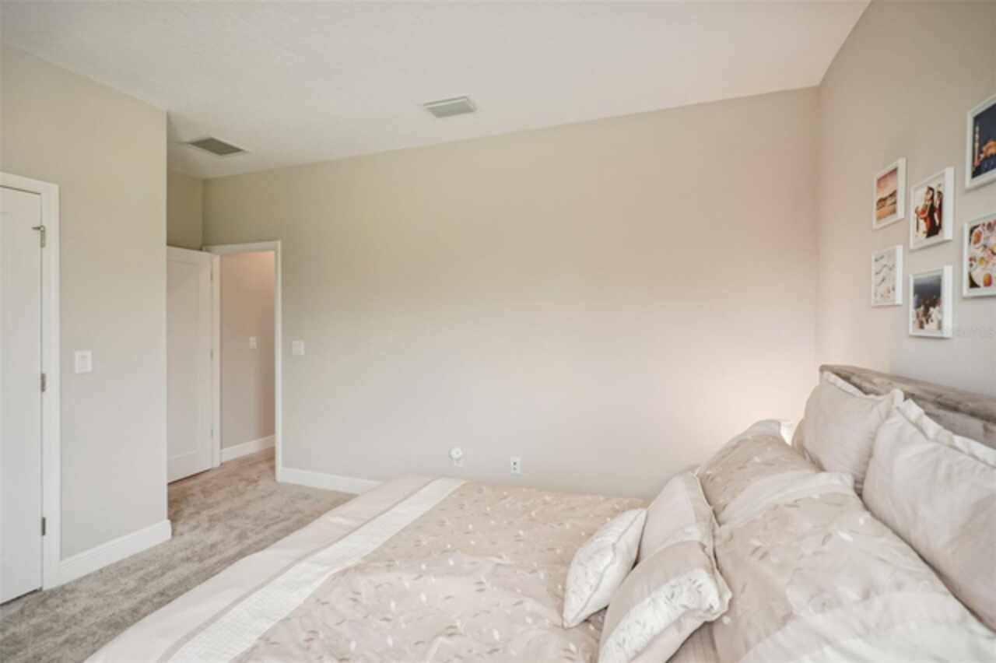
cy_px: 332
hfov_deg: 96.8
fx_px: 442
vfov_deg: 73.7
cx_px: 498
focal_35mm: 16
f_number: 4
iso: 400
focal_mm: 16
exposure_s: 1/125
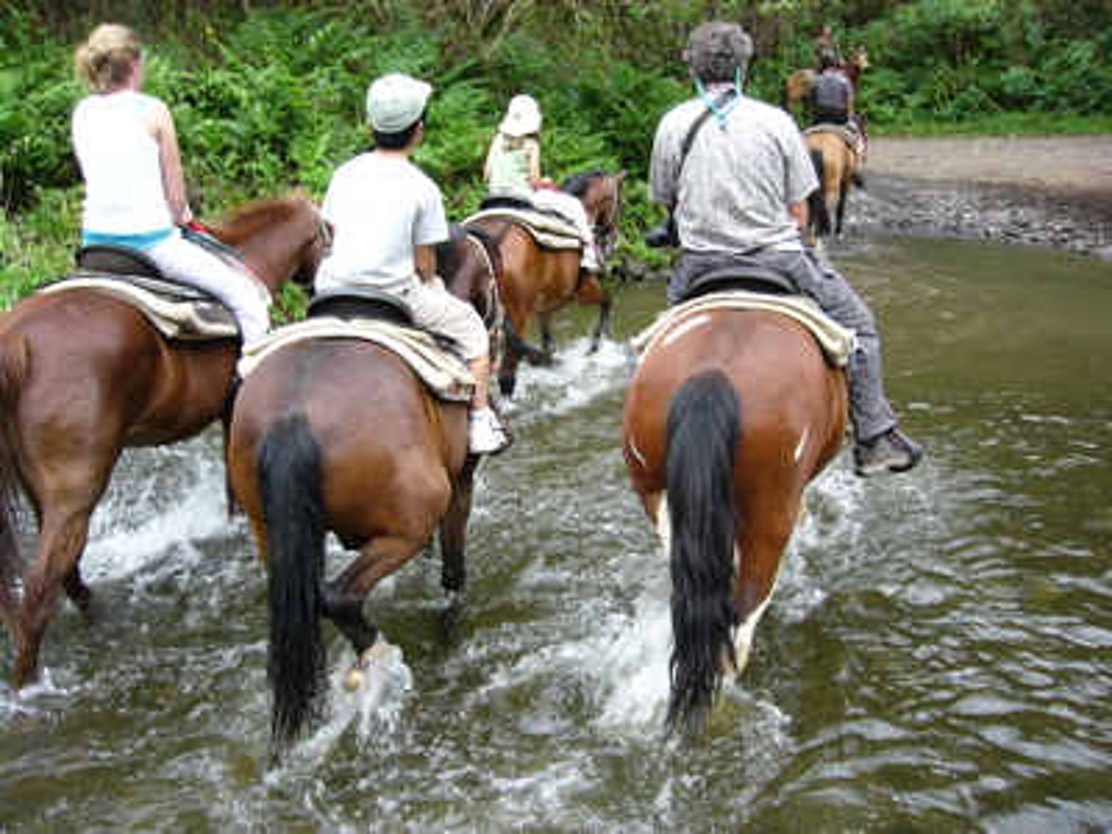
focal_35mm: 35
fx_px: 1124
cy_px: 417
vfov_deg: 40.7
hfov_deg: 52.6
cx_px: 556
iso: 50
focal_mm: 5.8
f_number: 2.8
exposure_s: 1/125
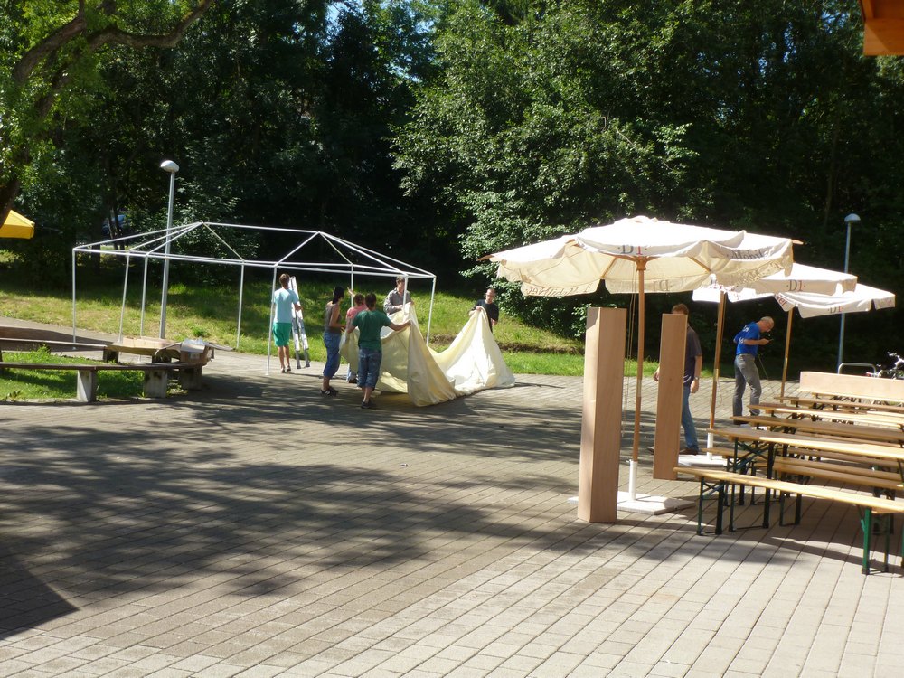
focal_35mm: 49
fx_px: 1280
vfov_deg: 29.7
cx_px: 452
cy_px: 339
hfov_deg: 38.9
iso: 100
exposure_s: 1/320
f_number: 4.1
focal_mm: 8.7
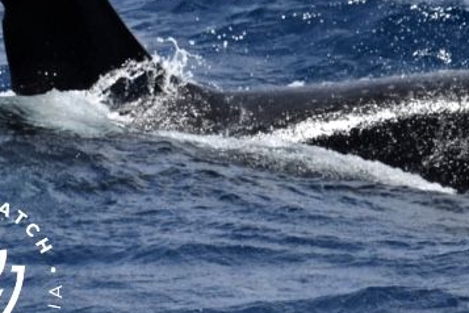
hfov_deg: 1.5
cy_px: 48
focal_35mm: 1343
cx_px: 390
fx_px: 17495
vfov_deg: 1.0
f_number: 6.3
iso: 1000
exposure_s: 1/8000
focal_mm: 600
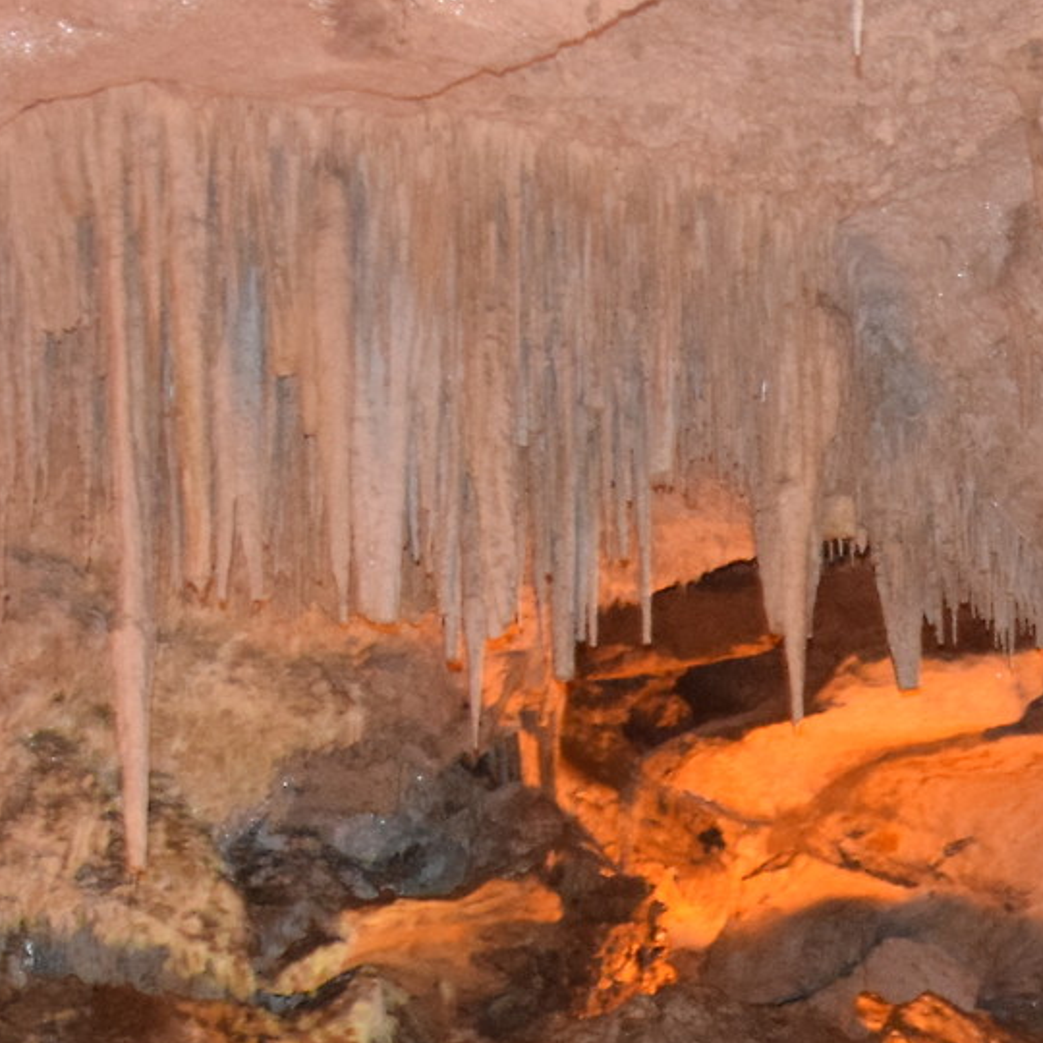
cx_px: 1051
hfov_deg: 16.7
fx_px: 3477
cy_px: 1499
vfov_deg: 15.9
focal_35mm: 102
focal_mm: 18
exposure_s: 1/60
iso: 3200
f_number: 3.5
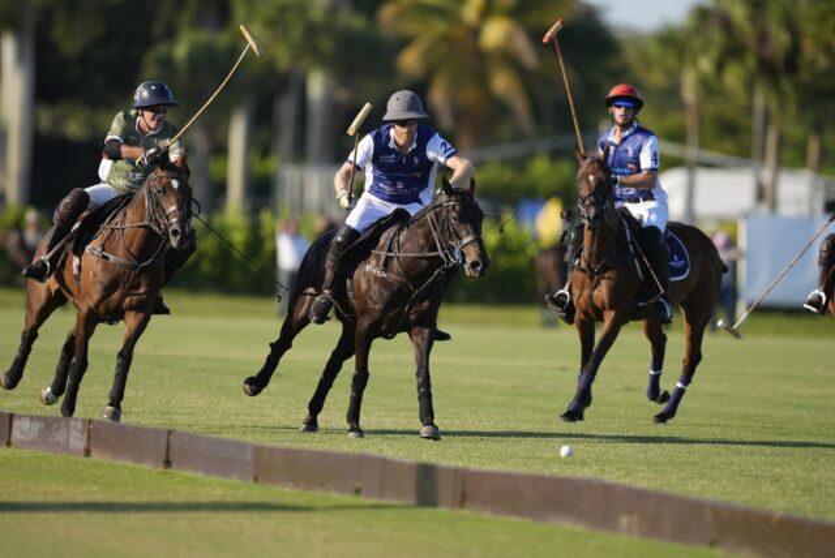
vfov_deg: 2.3
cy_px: 279
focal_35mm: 600
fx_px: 13929
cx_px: 418
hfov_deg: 3.4
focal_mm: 400
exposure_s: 1/2500
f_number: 2.8
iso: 250
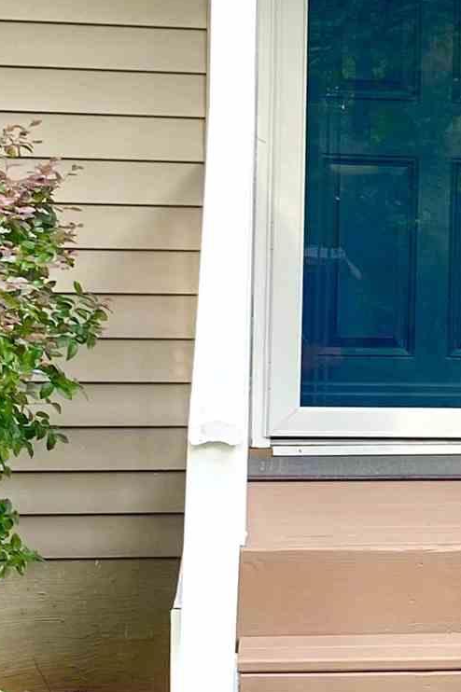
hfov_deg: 11.5
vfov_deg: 18.3
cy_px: 295
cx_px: 766
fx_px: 2153
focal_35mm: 112
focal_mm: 4.25
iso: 80
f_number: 1.8
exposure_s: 1/121
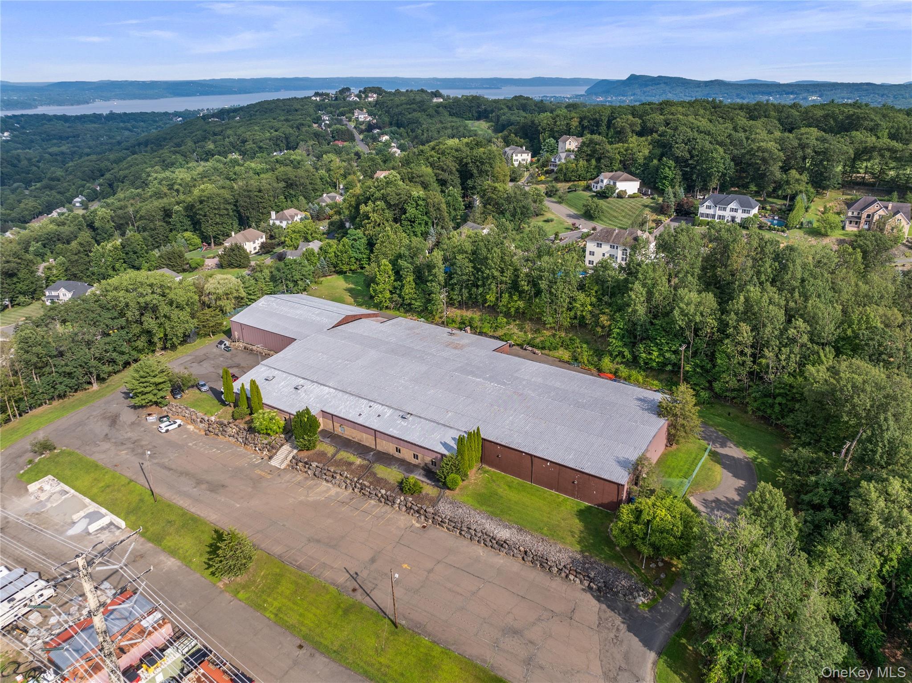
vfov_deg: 56.8
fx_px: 632
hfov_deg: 71.6
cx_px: 456
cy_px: 342
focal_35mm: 24
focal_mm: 12.29
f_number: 2.8
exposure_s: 1/1250
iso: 100
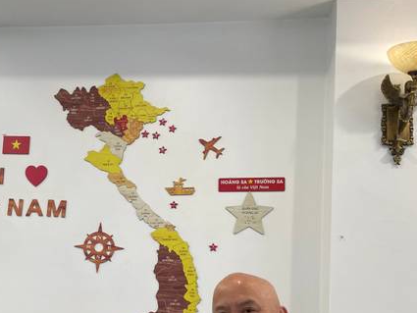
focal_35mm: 44
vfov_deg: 31.8
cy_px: 261
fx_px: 530
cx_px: 104
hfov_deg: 41.7
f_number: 1.6
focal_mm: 4.2
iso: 100
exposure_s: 1/100
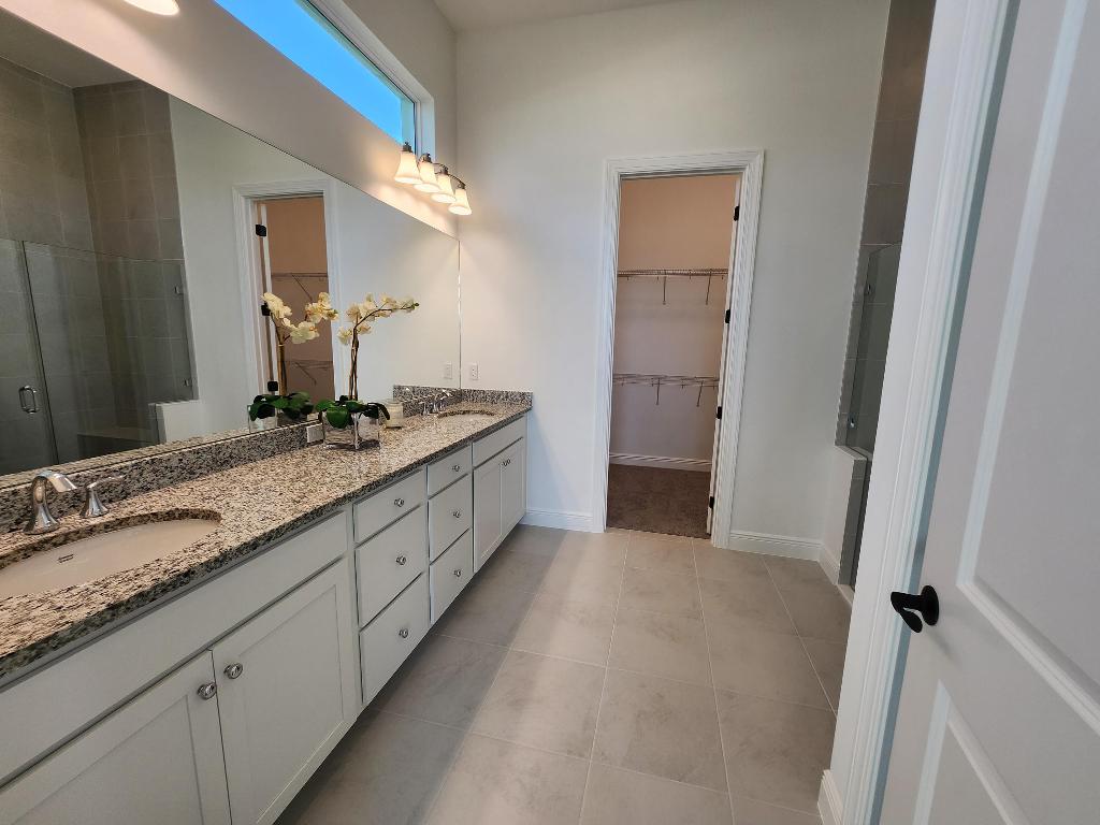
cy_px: 412
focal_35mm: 13
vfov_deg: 89.9
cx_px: 550
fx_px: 413
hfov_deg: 106.2
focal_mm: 1.74
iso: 40
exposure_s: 1/120
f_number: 2.2
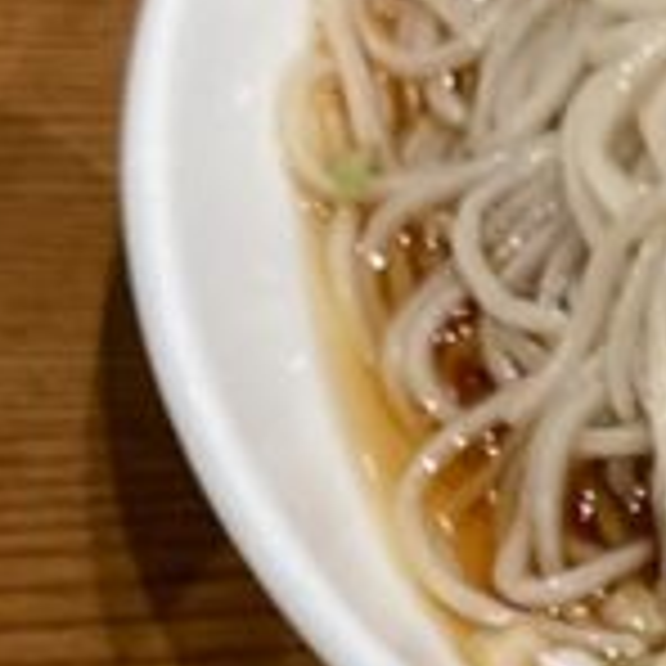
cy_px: 1498
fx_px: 4658
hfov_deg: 8.1
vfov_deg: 7.7
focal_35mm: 214
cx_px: 891
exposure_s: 1/50
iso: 125
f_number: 1.8
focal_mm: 3.99
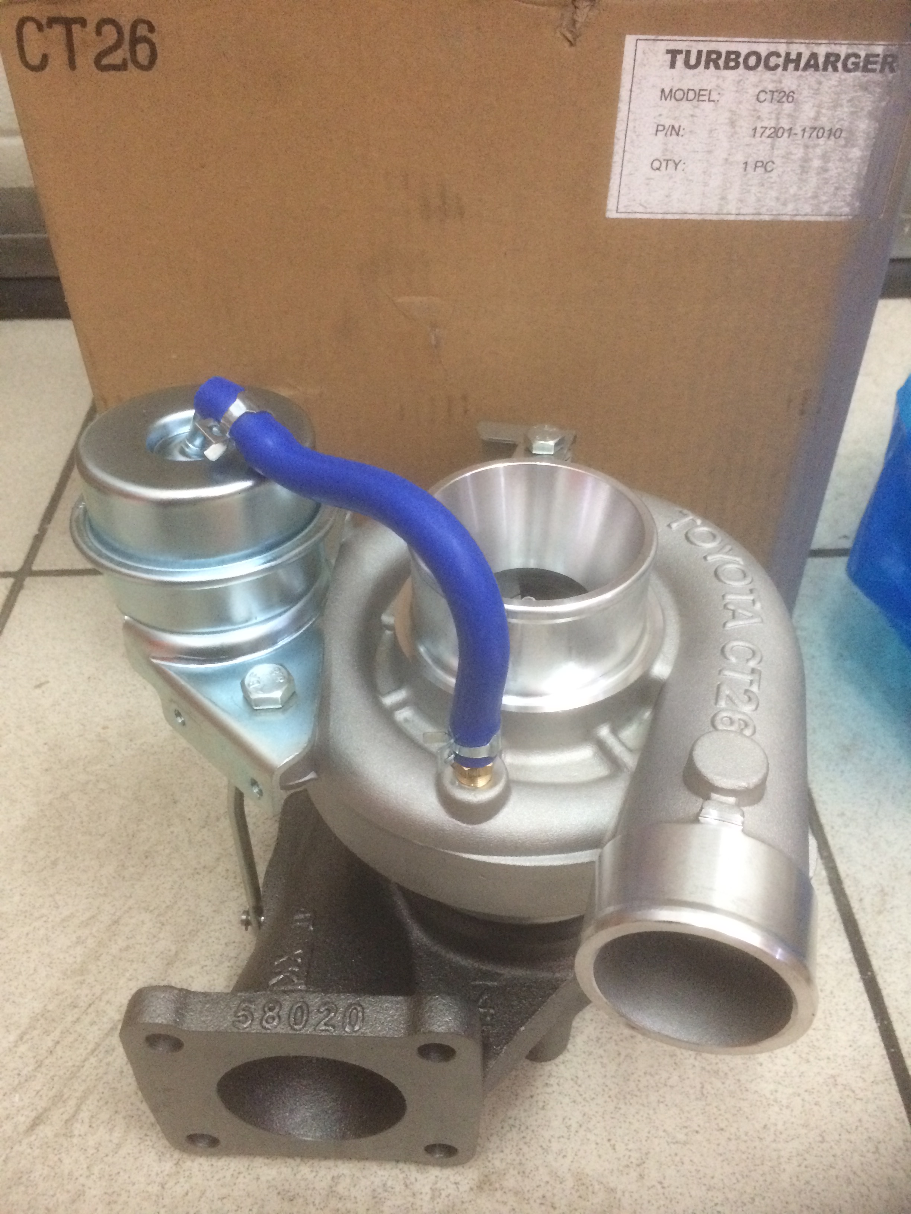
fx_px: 1018
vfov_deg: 61.7
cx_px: 456
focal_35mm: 29
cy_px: 607
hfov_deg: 48.2
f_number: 2.2
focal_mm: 4.15
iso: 320
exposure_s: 1/25
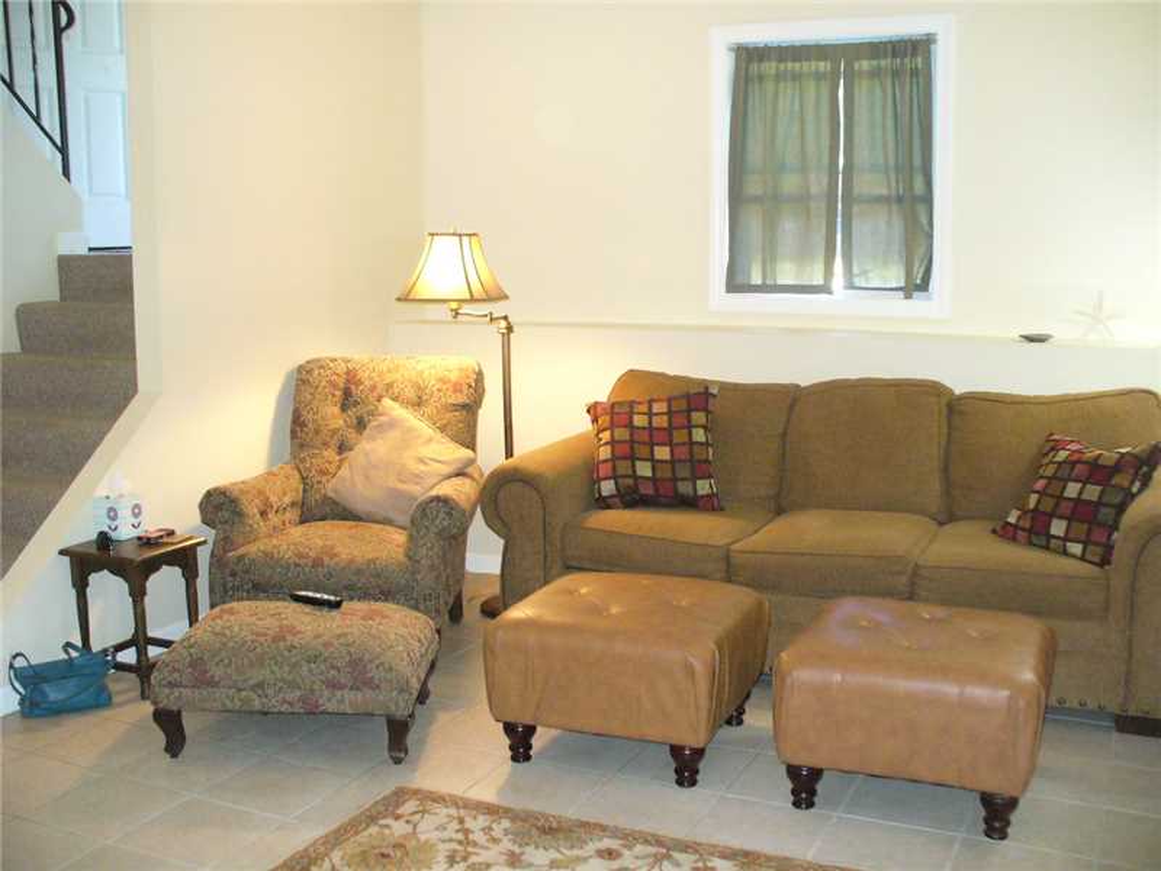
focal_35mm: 37
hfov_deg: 50.1
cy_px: 436
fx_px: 1241
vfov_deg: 38.7
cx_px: 580
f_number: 2.8
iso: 400
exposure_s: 1/30
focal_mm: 6.1
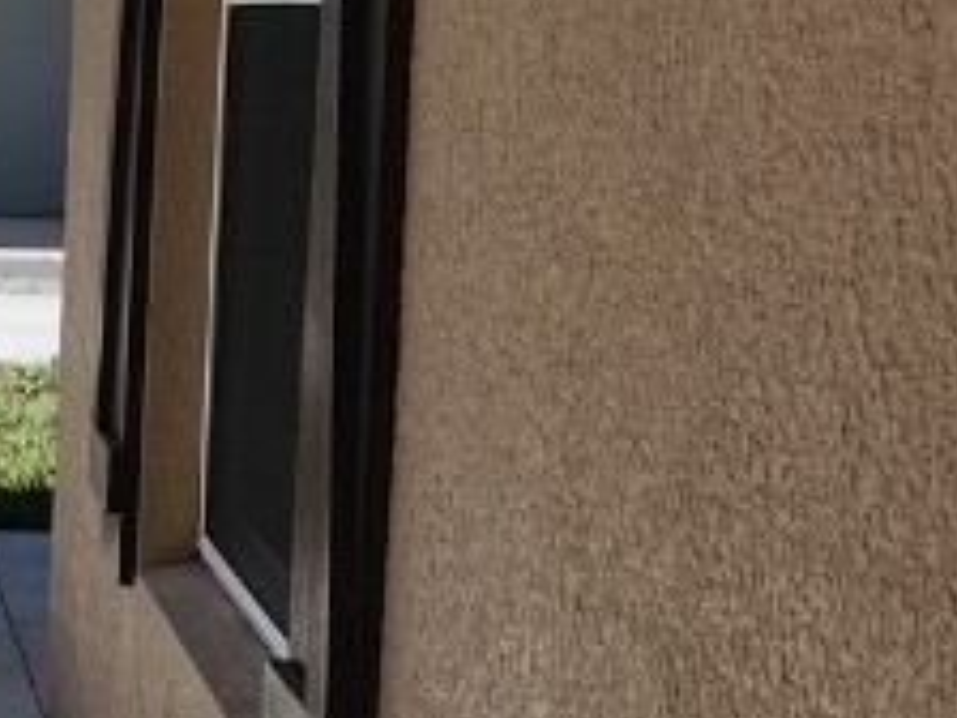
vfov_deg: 14.1
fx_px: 2903
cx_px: -675
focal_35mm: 105
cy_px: 269
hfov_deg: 16.3
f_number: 1.8
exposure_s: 1/1794
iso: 20
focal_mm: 5.4
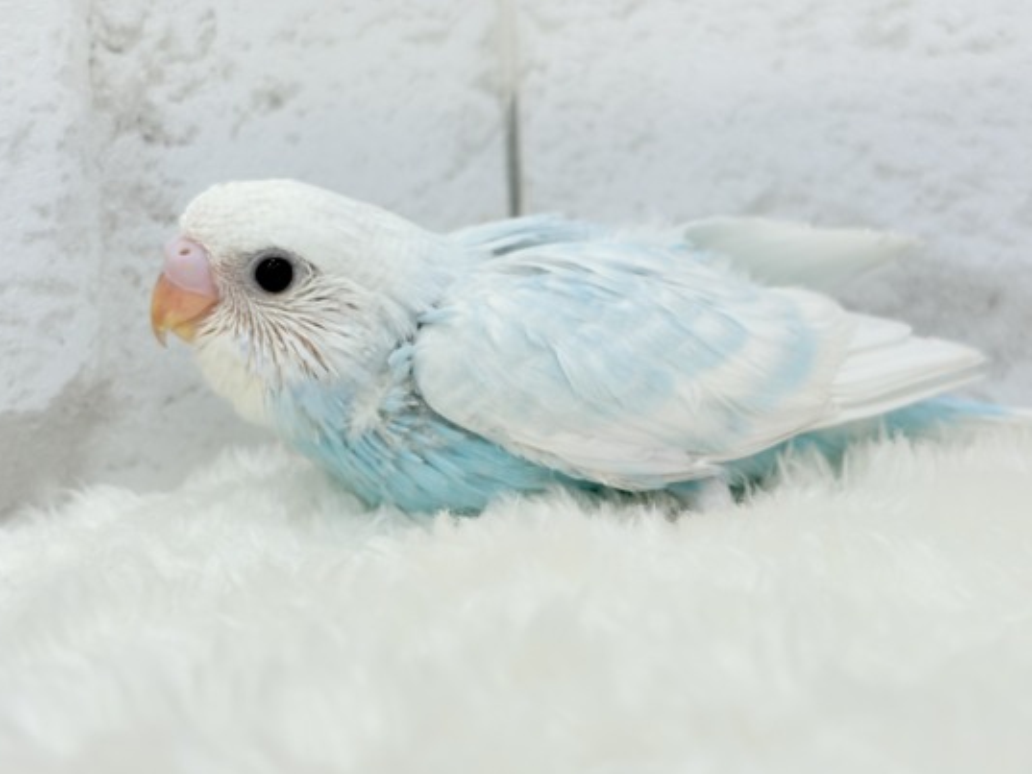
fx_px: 1849
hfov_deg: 31.2
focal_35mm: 62
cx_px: 509
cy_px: 336
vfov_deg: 23.6
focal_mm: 5.96
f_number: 1.6
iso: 50
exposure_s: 1/100
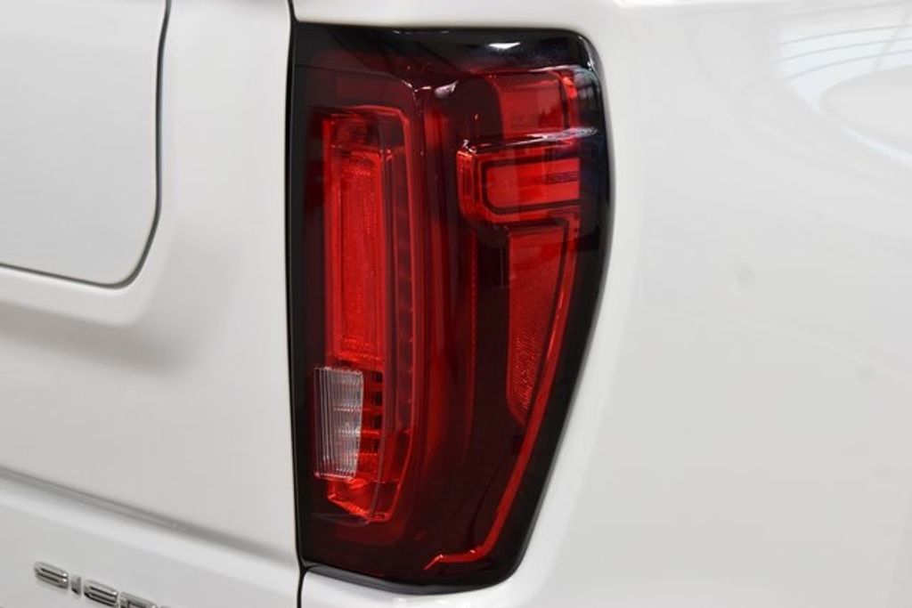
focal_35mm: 87
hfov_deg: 23.4
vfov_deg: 15.7
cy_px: 304
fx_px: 2204
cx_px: 456
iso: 1250
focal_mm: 58
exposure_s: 1/30
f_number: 7.1
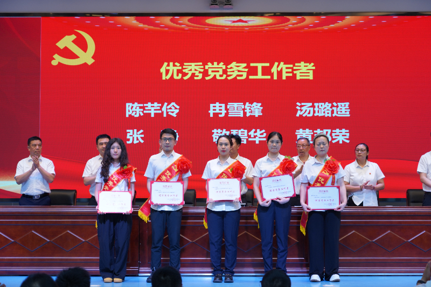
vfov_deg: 21.9
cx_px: 216
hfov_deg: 32.4
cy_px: 144
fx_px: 742
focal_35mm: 62
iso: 500
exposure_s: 1/80
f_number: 4
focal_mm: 62
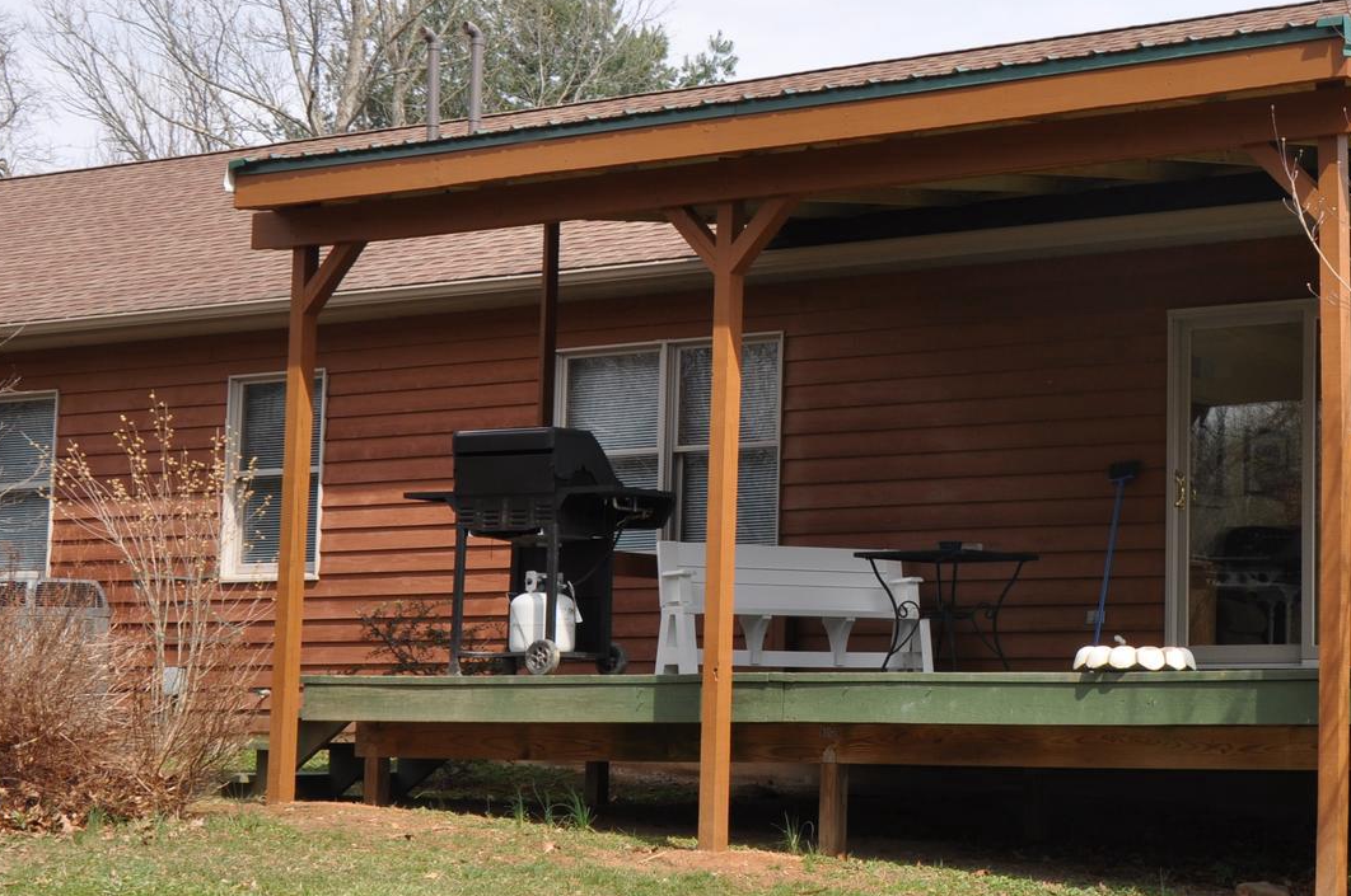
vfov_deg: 16.8
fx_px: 3036
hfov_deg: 24.4
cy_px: 408
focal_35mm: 81
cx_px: 1206
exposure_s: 1/200
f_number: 9
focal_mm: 28
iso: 200
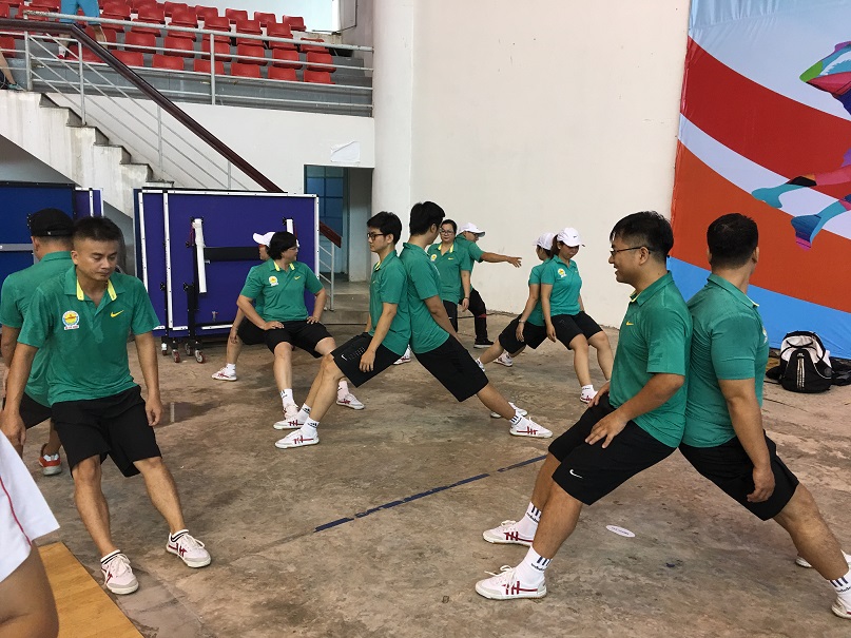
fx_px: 713
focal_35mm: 29
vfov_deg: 48.2
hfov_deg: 61.7
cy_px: 319
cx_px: 426
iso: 50
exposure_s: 1/33
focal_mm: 4.15
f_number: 2.2
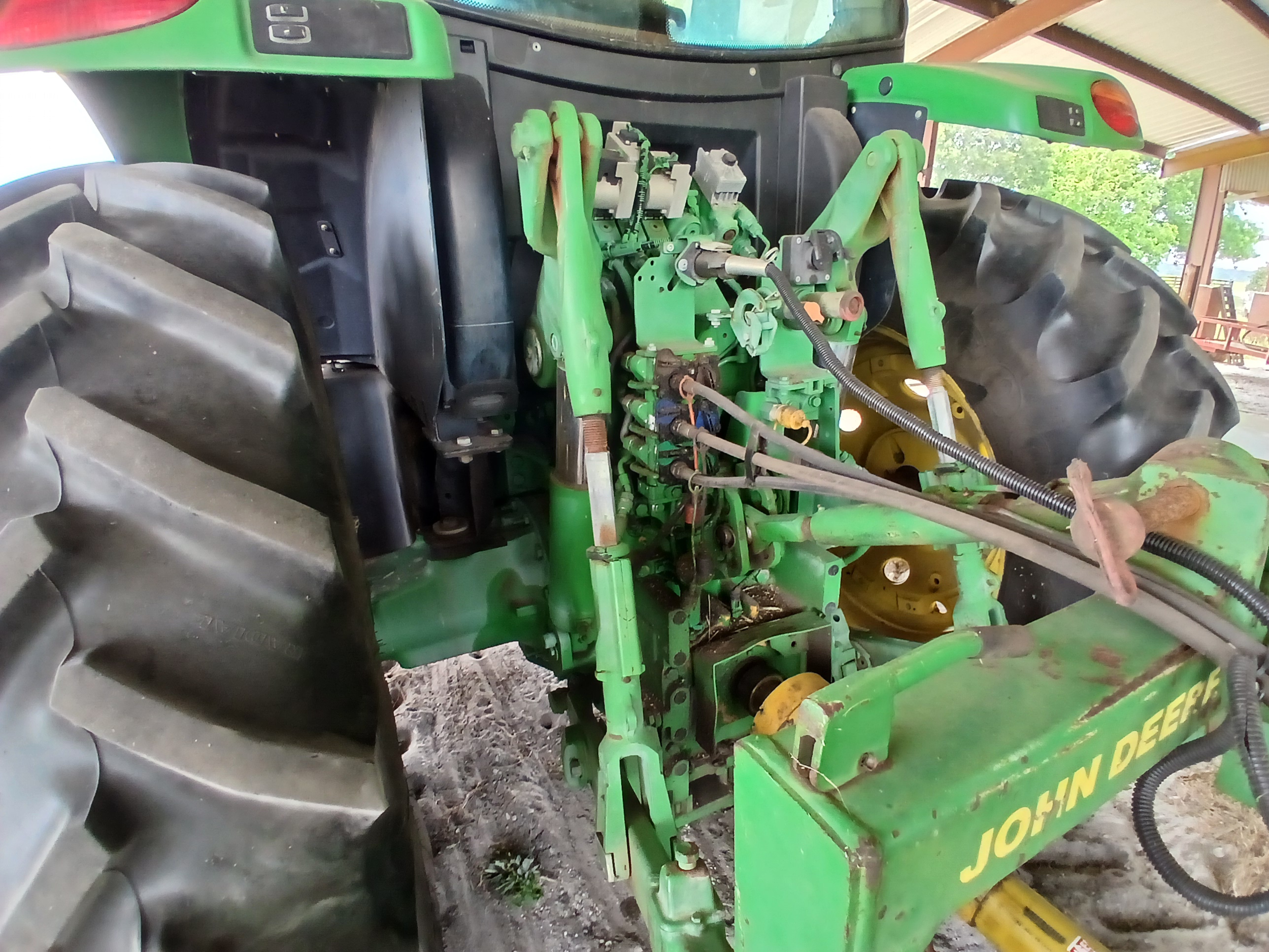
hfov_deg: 91.0
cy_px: 476
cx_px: 634
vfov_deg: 74.7
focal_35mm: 17
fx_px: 623
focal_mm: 1.4
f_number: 2.2
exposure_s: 1/60
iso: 100
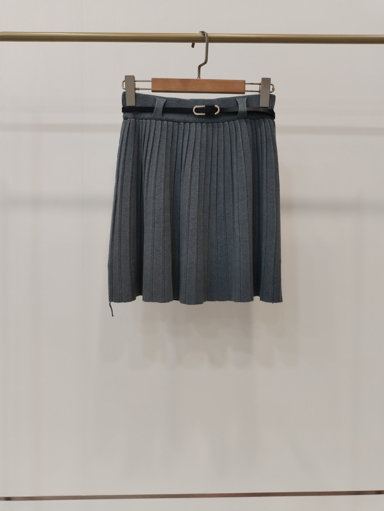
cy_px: 256
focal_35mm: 29
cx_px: 192
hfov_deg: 48.2
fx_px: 429
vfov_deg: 61.7
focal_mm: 4.75
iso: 294
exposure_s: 1/60
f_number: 1.8
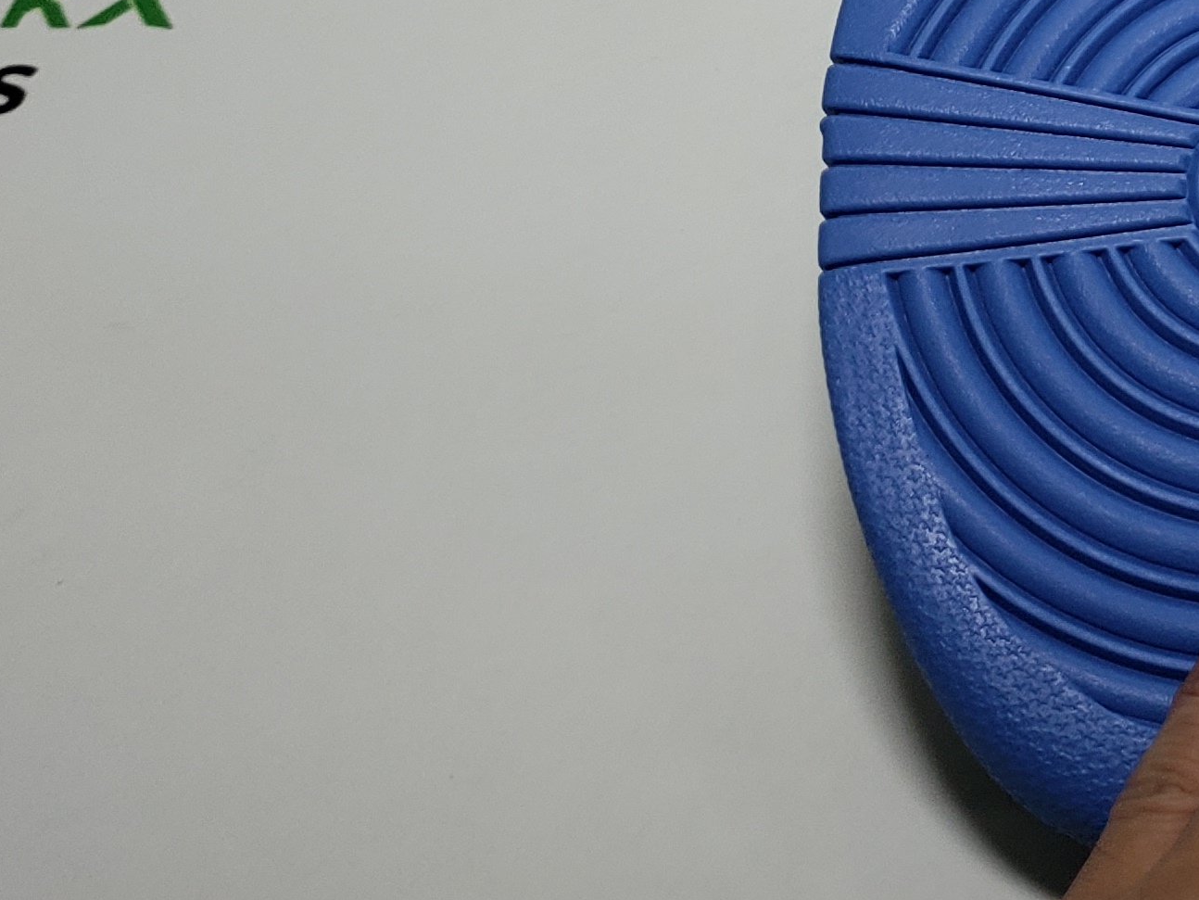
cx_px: 1565
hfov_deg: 21.7
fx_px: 2806
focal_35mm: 81
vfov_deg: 16.9
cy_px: -345
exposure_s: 1/570
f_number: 1.5
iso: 50
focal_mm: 4.3
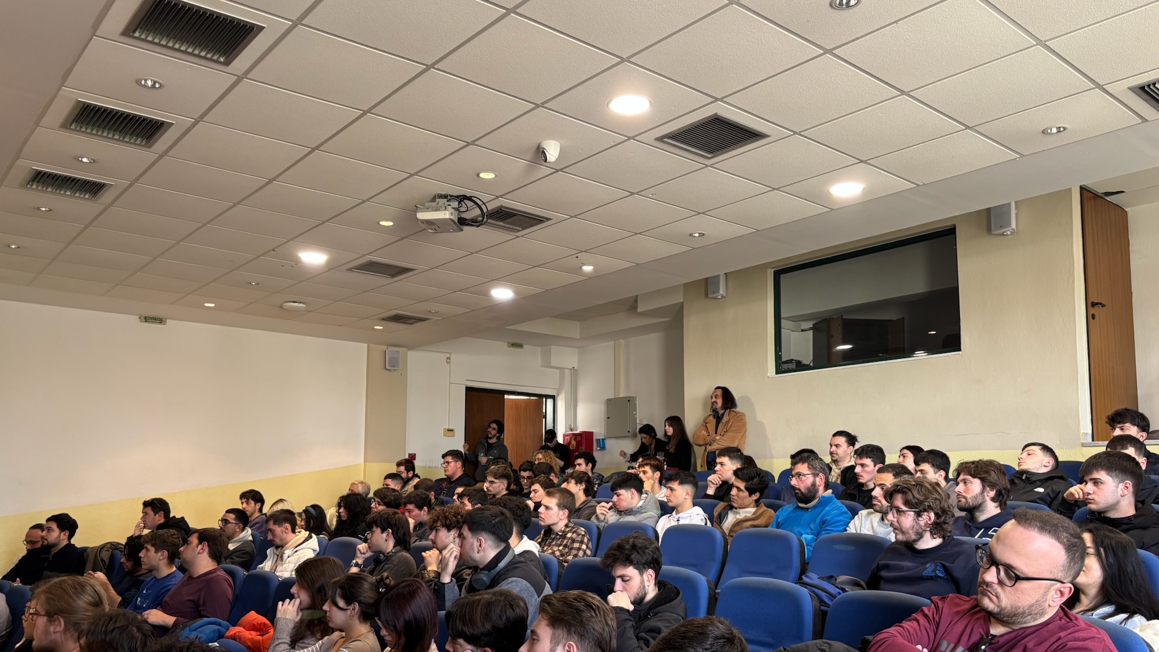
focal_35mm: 29
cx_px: 585
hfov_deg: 66.1
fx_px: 891
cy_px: 403
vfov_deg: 39.9
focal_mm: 5.96
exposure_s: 1/50
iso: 125
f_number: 1.6
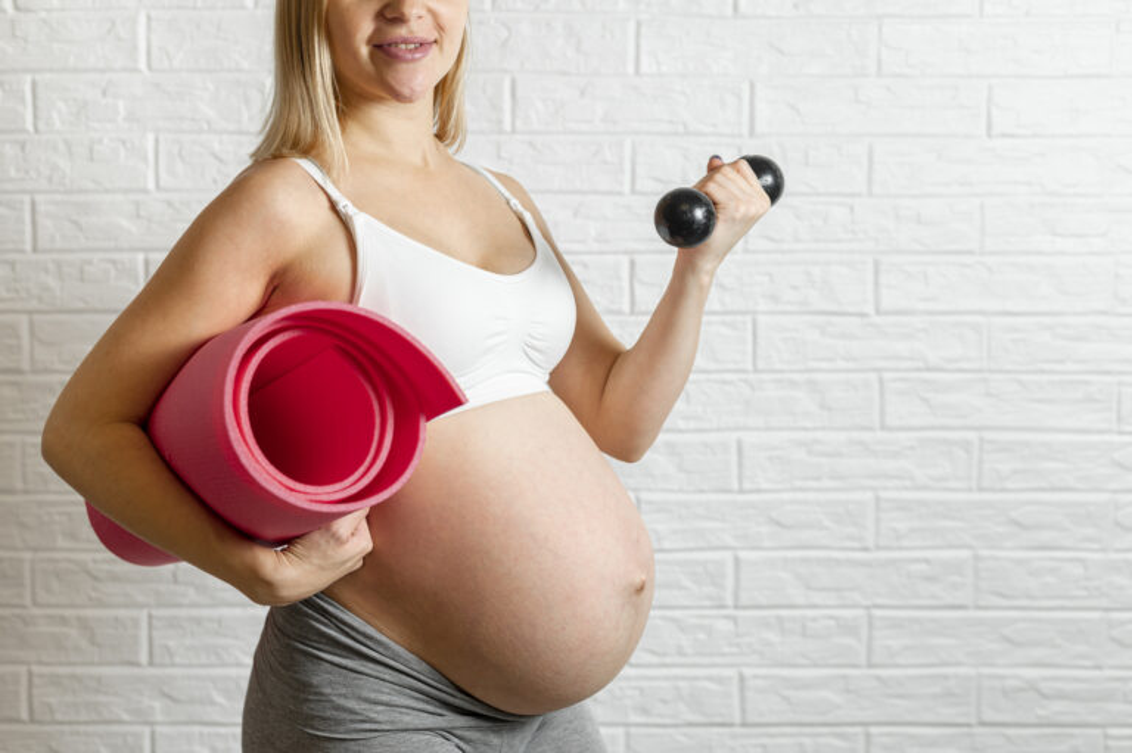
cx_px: 566
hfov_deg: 39.6
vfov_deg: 27.0
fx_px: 1571
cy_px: 376
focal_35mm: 50
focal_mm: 50
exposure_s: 1/160
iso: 100
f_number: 3.2
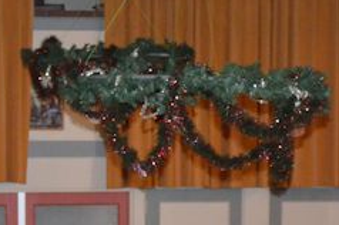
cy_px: 410
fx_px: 1599
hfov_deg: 12.1
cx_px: 75
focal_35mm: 170
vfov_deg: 7.8
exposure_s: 1/60
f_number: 4.5
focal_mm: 30
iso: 3200
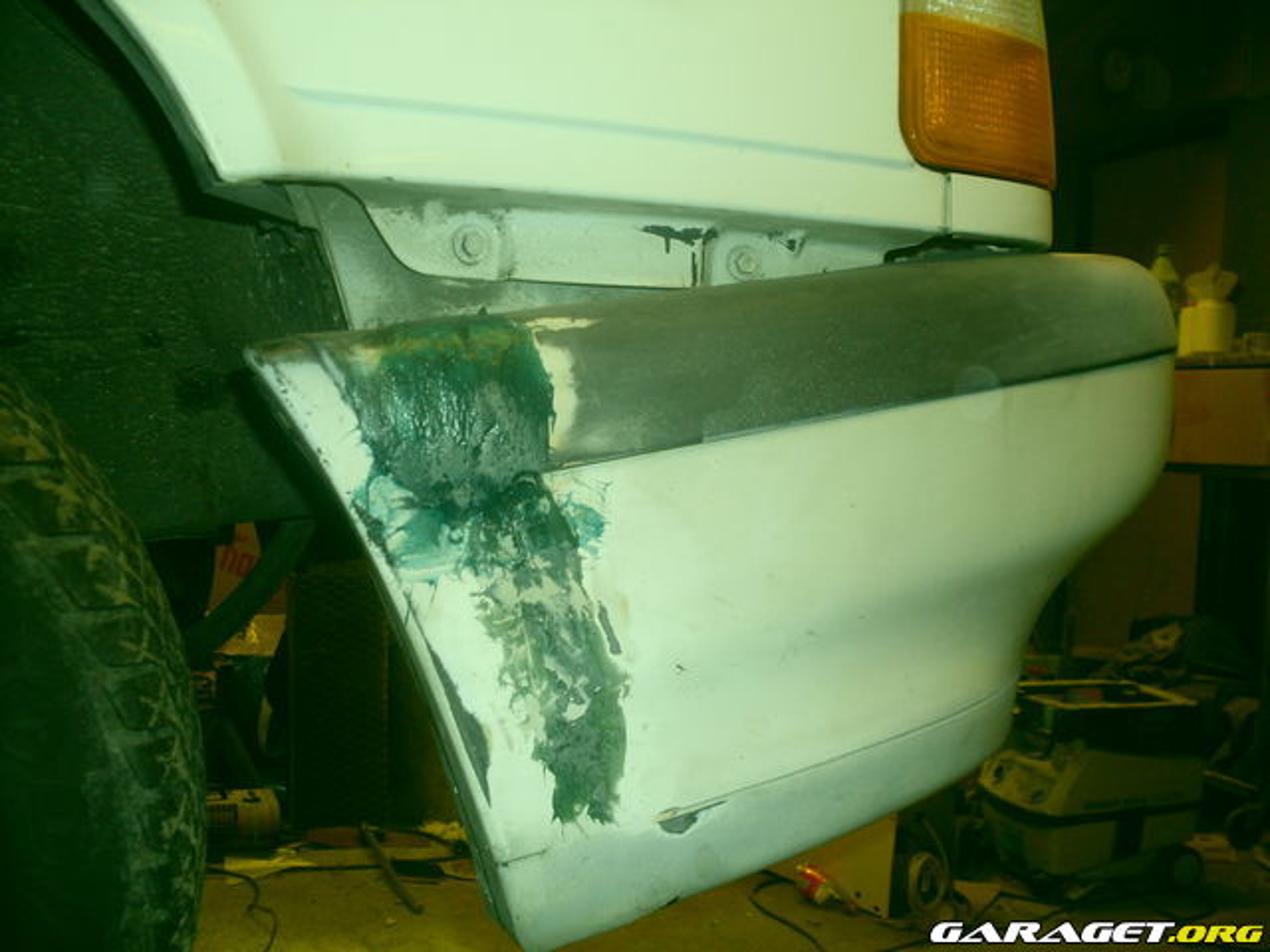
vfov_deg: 37.7
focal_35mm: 38
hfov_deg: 49.0
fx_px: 1394
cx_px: 635
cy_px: 476
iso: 100
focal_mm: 6.3
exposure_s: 1/45
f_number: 2.8
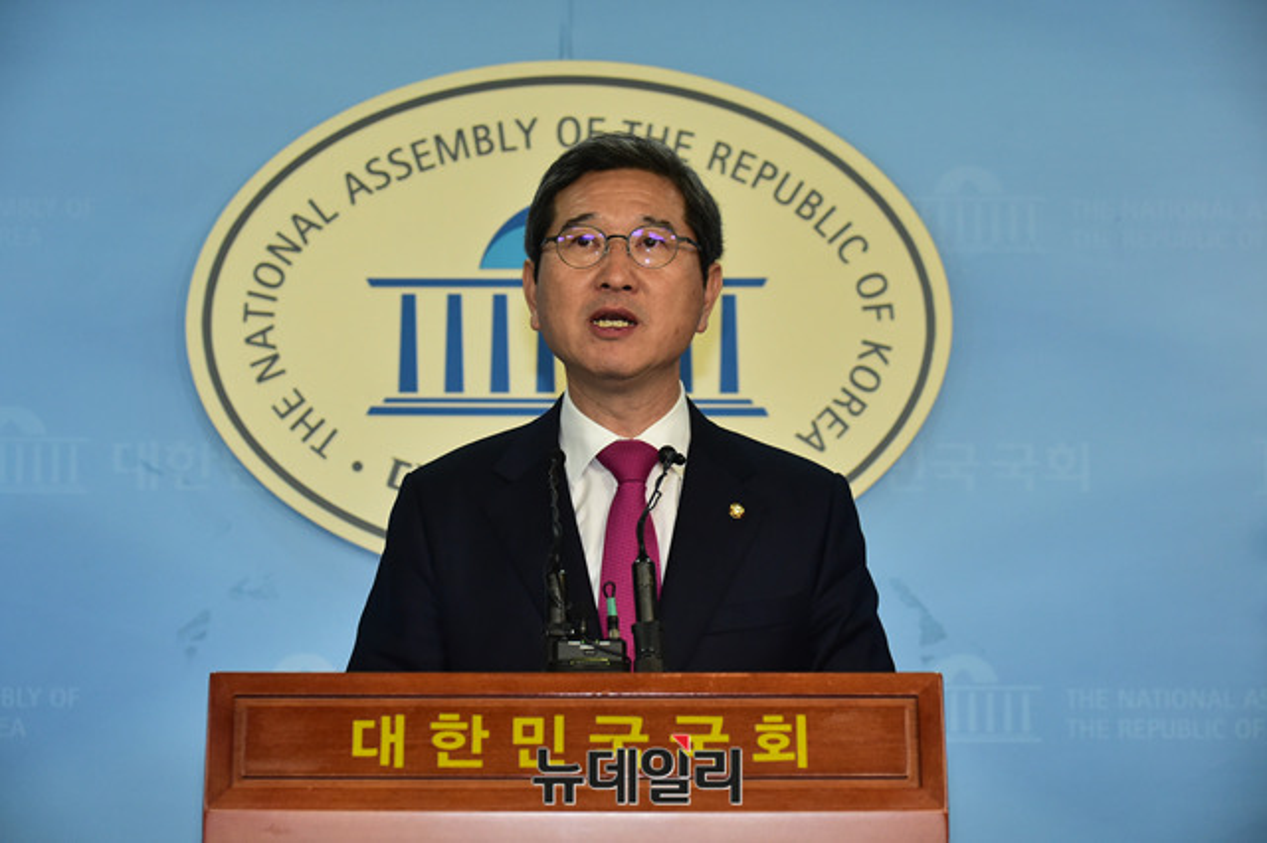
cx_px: 634
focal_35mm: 125
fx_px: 4397
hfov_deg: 16.4
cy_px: 422
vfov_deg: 11.0
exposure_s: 1/250
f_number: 7.1
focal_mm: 125
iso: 5000
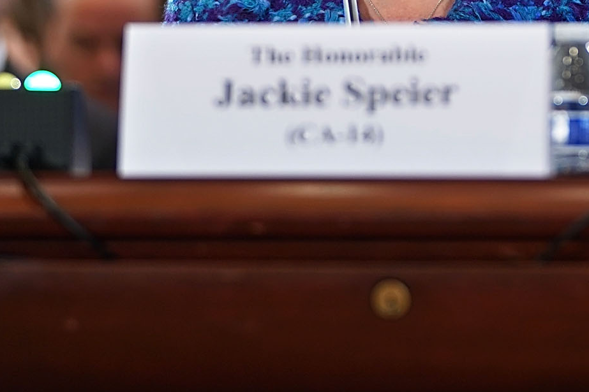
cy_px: -51
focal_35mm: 403
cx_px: 480
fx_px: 6592
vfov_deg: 3.4
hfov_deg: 5.1
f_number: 2.8
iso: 800
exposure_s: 1/100
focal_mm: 124
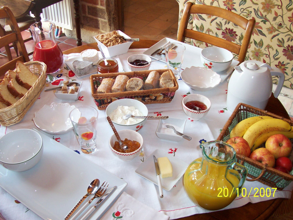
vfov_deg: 38.7
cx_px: 146
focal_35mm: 37
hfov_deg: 50.1
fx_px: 313
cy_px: 110
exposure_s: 1/8
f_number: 2.8
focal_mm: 5.6
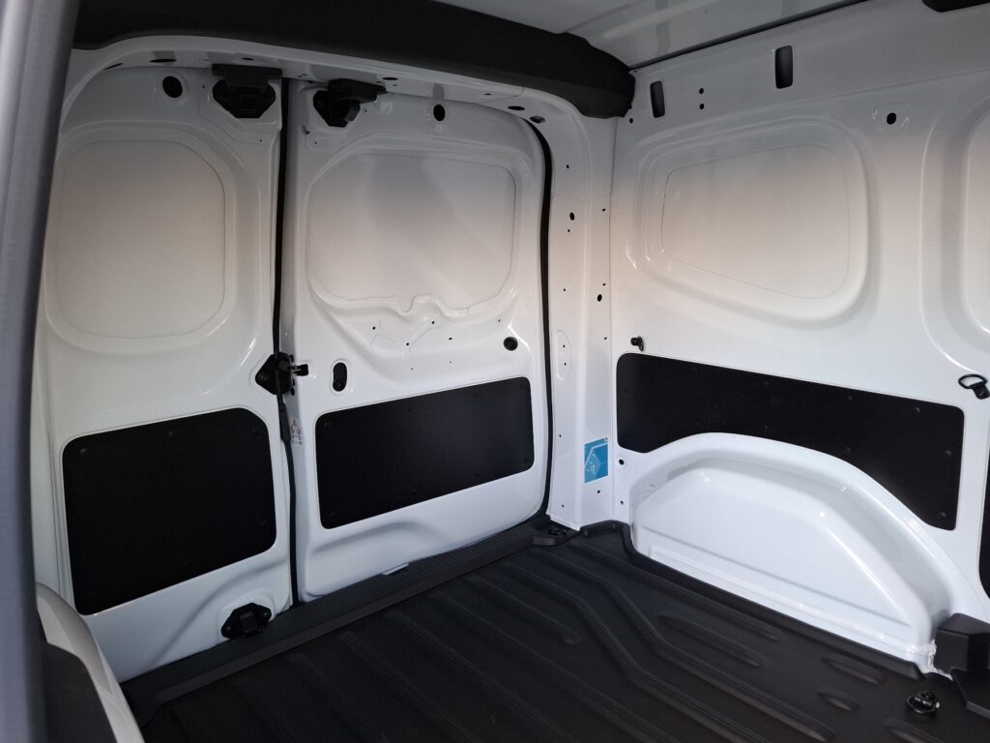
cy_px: 372
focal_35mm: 23
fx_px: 658
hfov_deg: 73.9
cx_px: 495
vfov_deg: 58.9
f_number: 1.8
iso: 200
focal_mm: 5.54
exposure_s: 1/50
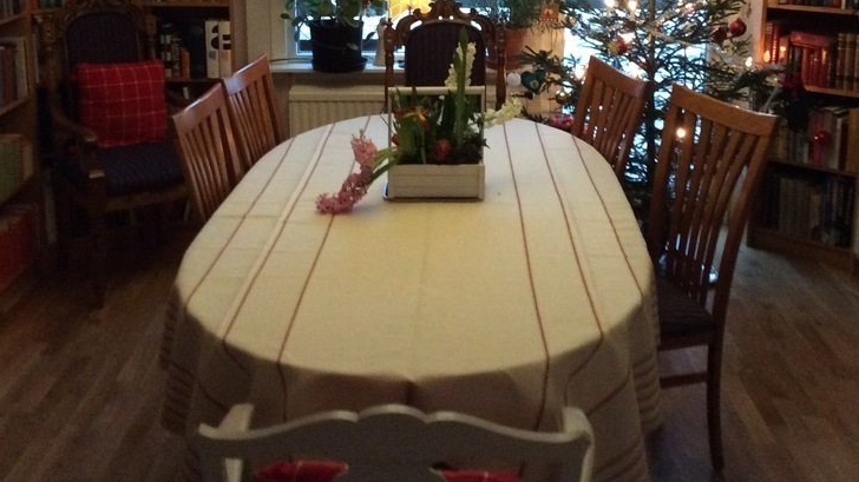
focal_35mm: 49
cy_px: 115
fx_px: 1116
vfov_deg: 24.1
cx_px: 437
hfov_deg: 42.1
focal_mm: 3.3
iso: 320
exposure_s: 1/24
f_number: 2.4
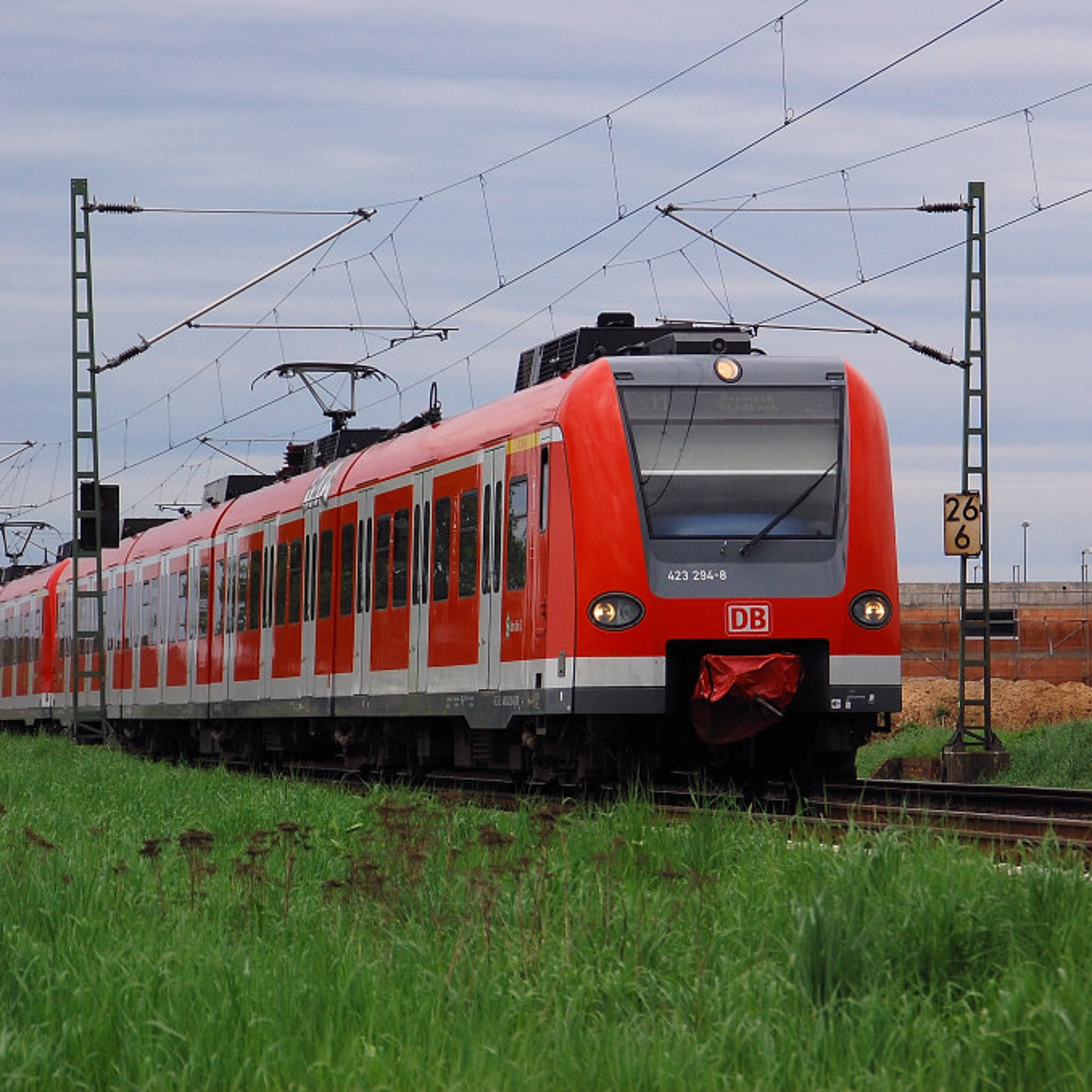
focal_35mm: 177
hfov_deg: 9.9
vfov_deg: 9.9
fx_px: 6317
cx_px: 660
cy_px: 547
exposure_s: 1/1250
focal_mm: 92
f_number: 7.1
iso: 400
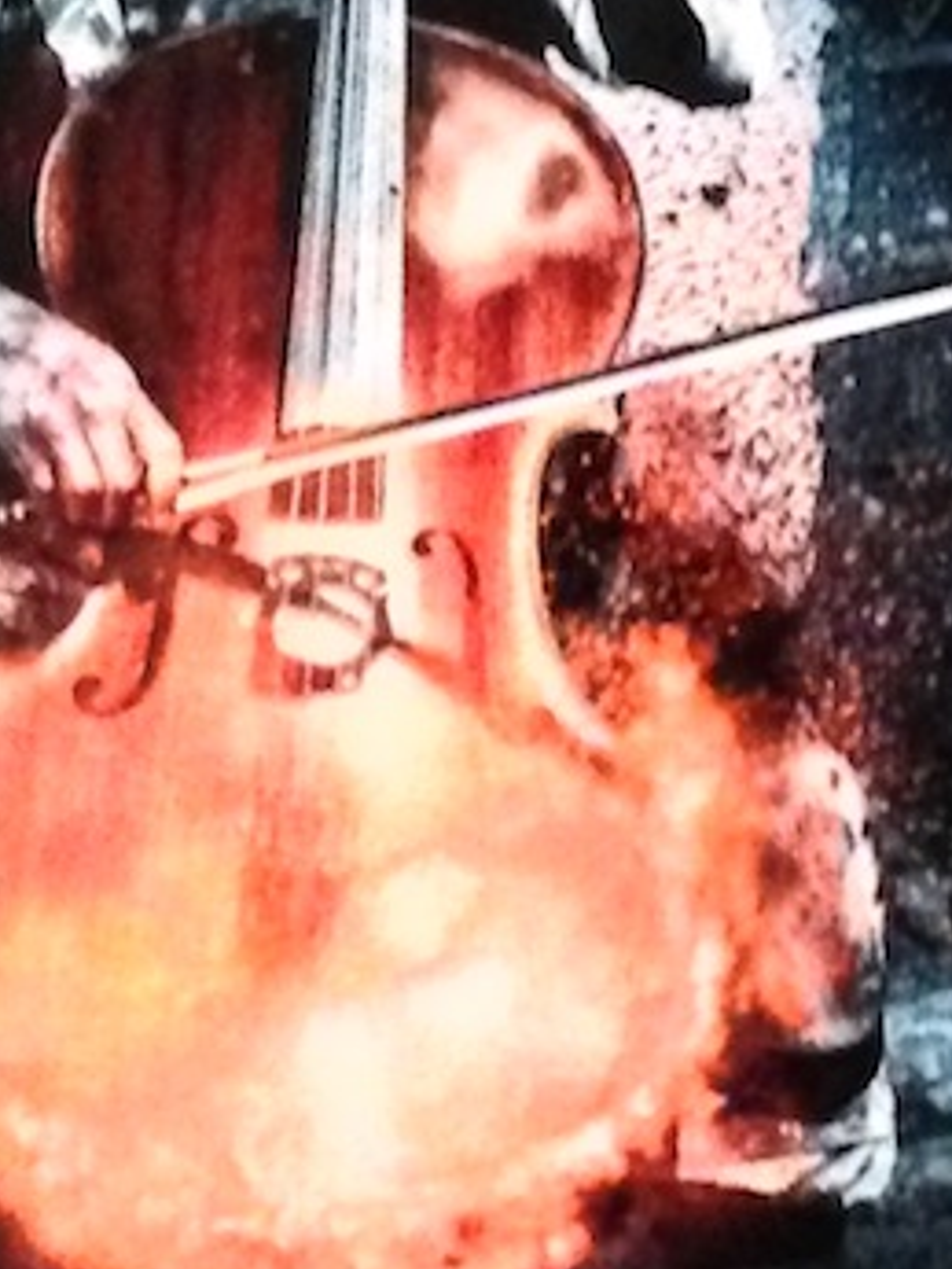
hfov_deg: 9.6
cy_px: 136
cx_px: 1125
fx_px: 5607
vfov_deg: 12.8
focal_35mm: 153
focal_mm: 4.13
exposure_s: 1/15
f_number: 2.4
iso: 800
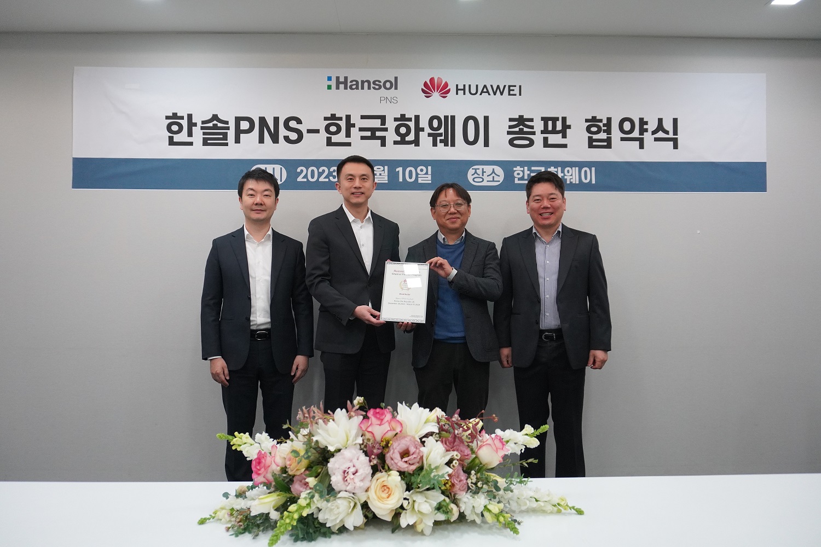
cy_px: 274
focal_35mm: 26
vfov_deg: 50.4
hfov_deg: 70.4
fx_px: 581
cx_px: 410
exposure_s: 1/160
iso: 1600
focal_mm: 17
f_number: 4
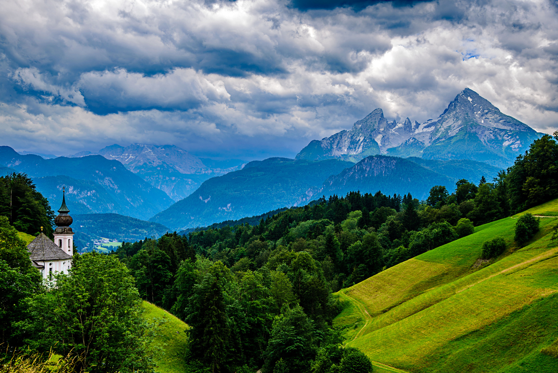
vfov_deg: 26.0
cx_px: 279
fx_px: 806
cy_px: 186
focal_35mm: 52
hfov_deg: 38.2
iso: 100
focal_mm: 52
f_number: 10
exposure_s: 1/125
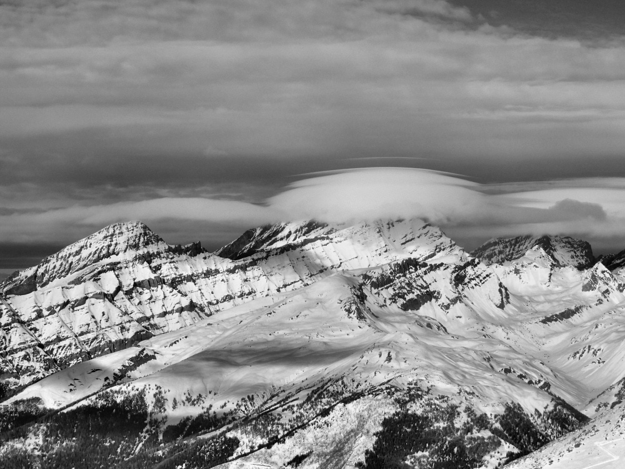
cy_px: 234
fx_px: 1806
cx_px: 312
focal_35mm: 100
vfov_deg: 14.8
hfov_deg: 19.6
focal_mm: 18
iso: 100
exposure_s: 1/640
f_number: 6.3
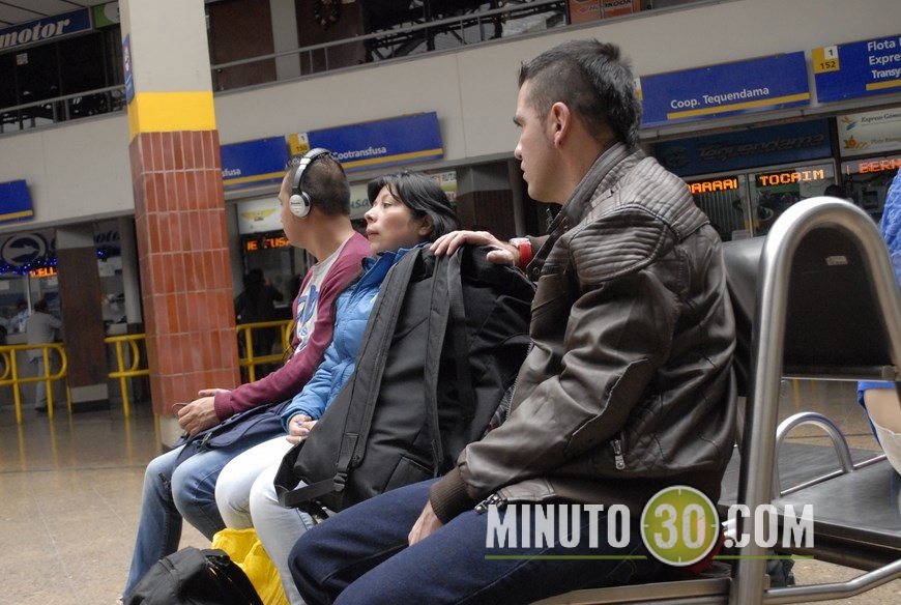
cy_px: 302
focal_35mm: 48
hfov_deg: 41.0
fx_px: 1204
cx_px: 450
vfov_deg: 28.2
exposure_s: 1/250
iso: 1000
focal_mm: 32
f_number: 5.6
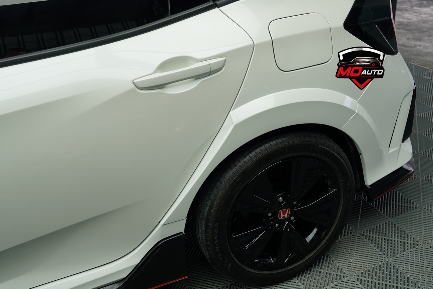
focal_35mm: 38
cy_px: 132
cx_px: 238
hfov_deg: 50.6
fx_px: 457
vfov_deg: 35.0
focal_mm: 33
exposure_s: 1/80
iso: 100
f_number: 4.5
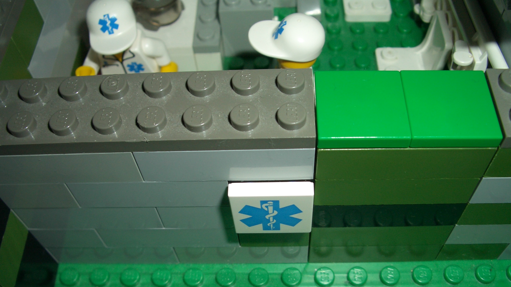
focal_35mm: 39
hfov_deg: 51.6
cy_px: 184
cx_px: 254
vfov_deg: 30.3
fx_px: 528
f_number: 4.3
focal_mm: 5.8
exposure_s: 1/60
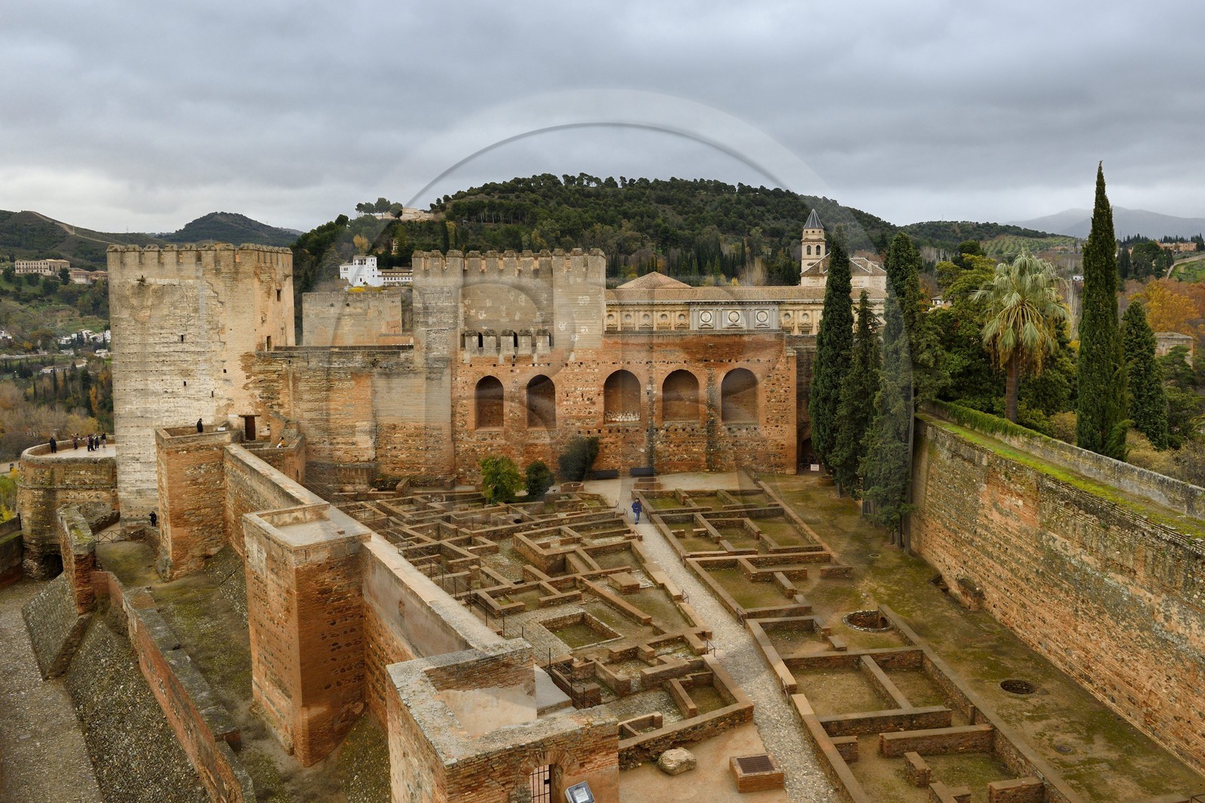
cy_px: 402
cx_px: 602
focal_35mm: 24
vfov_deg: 53.1
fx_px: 803
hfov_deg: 73.8
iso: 800
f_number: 9
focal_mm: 24
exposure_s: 1/160
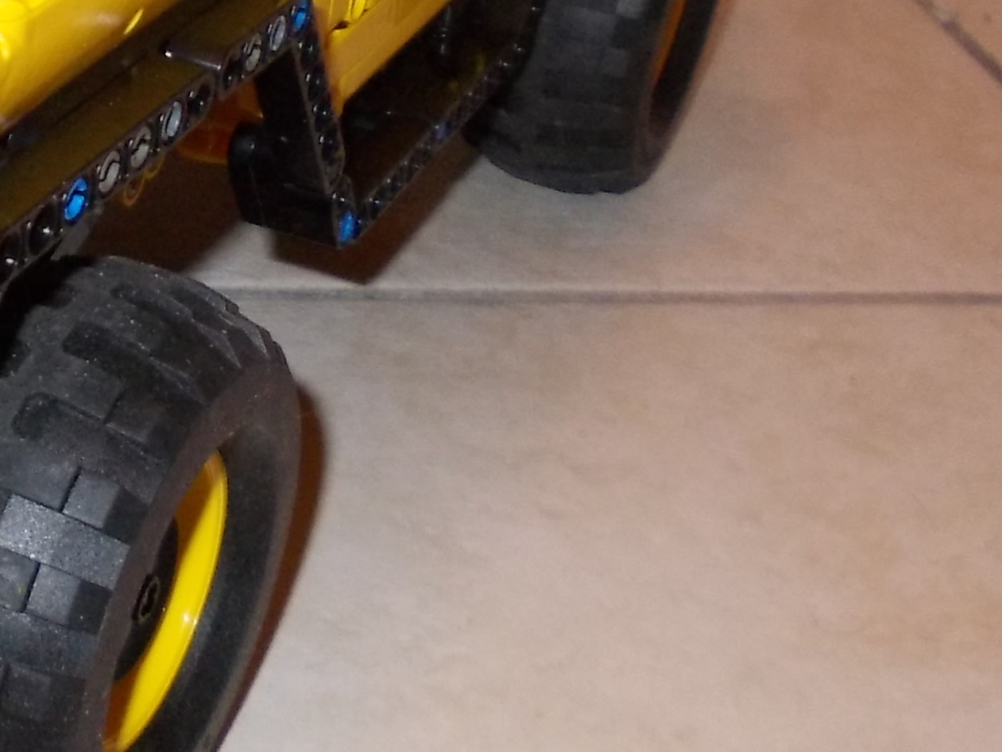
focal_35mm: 81
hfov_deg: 22.9
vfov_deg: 18.0
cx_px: -58
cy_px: 114
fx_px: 2345
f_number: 2.7
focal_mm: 4
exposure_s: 1/25
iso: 200
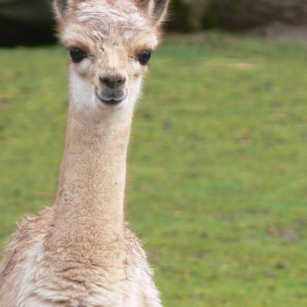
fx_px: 9923
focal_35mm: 989
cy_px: 128
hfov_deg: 1.8
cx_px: 112
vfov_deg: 1.8
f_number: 4.5
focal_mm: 88.8
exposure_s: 1/100
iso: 80
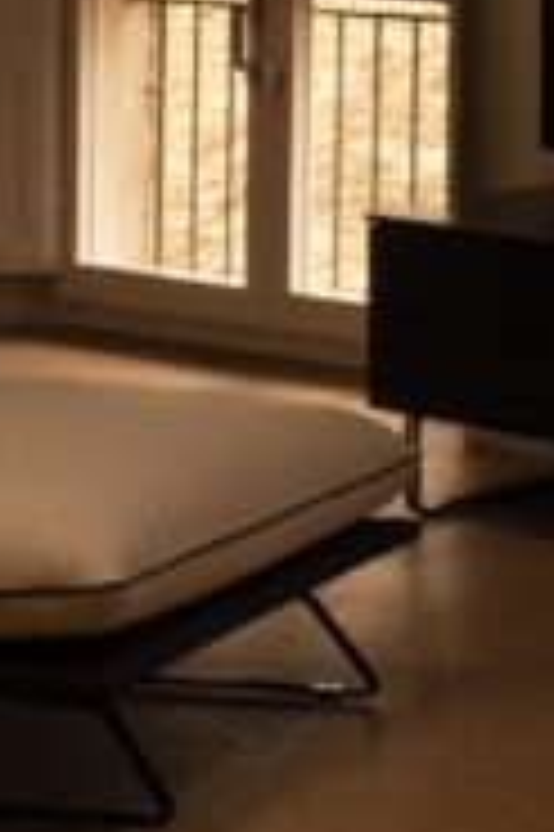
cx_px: 885
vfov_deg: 11.7
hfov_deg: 7.8
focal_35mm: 172
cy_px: -144
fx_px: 3977
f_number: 13
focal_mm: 20.5
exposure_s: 1/1.67
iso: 200
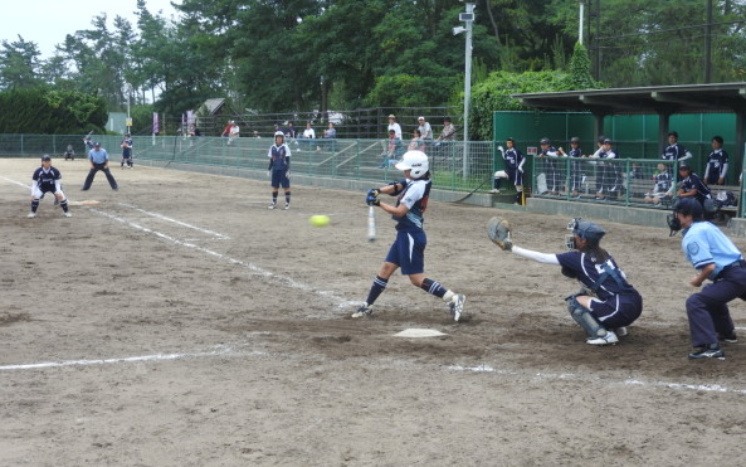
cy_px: 262
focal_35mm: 59
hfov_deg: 34.5
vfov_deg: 22.0
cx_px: 376
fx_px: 1200
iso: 100
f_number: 4
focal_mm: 9.9
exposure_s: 1/250
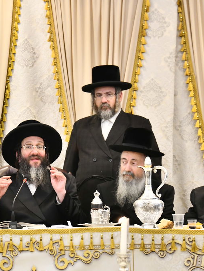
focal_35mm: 208
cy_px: 166
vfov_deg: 9.5
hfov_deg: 7.1
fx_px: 1633
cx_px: 34
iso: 2500
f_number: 5.3
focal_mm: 105
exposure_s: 1/125
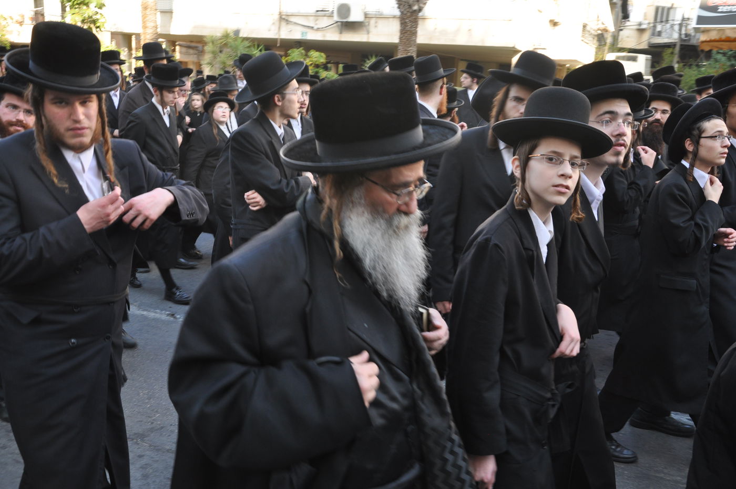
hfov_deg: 53.2
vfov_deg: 36.8
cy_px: 244
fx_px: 735
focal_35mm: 36
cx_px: 368
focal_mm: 24
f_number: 8
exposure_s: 1/80
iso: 320
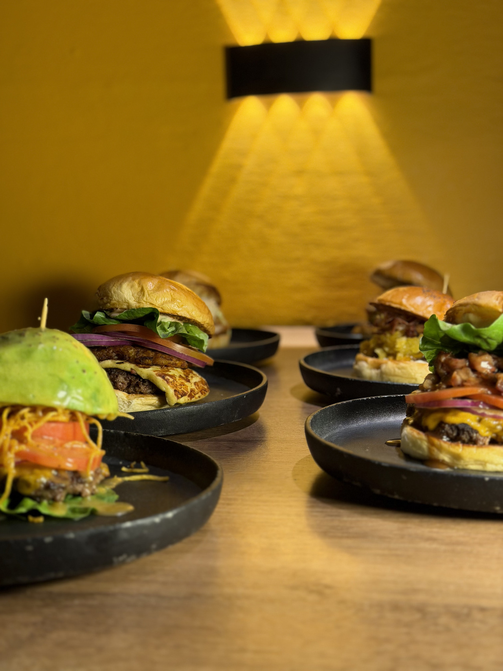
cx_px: 252
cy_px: 336
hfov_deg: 30.3
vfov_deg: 39.7
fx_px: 930
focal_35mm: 48
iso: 200
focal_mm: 6.76
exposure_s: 1/183
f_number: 1.78
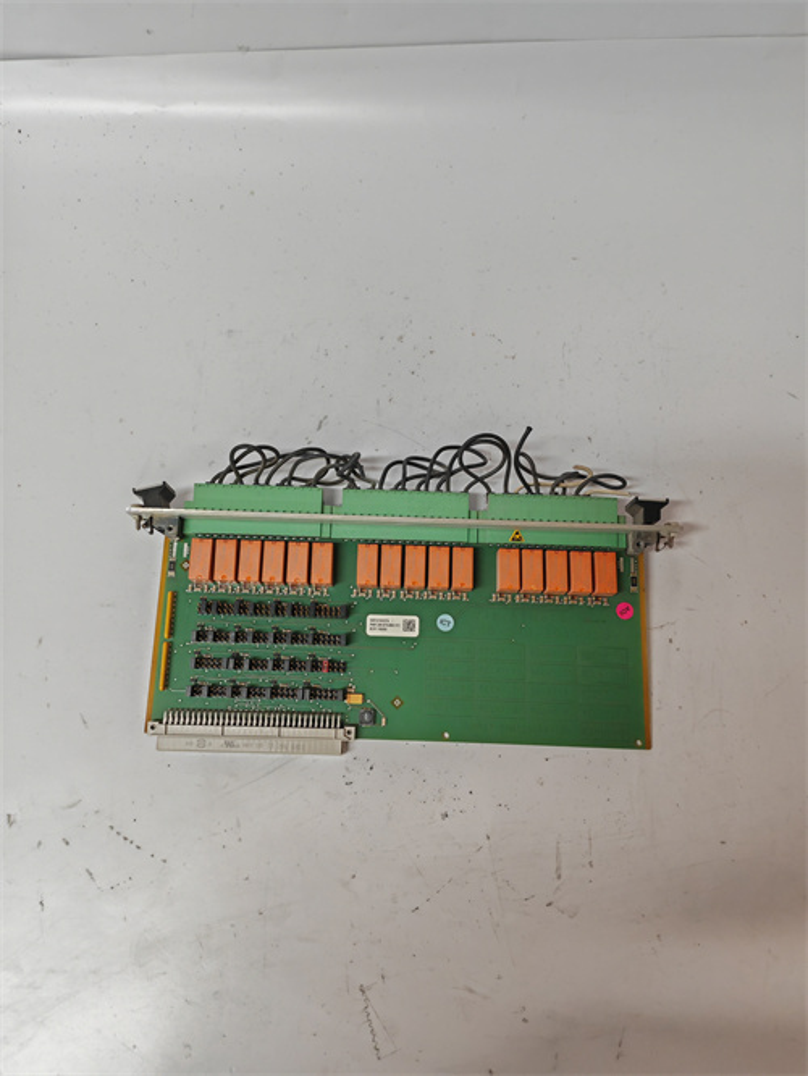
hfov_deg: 51.4
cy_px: 538
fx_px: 840
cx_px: 404
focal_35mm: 27
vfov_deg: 65.3
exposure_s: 1/120
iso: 1000
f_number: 1.9
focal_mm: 6.12
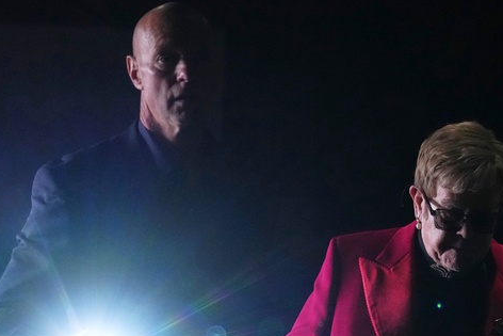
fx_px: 2124
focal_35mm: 152
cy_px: 321
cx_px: 370
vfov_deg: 9.0
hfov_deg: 13.5
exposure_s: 1/125
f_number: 2.8
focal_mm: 70
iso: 3200
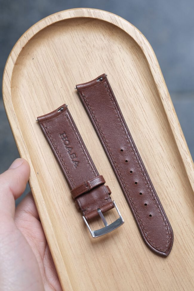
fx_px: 727
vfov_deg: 22.6
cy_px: 146
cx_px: 97
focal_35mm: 90
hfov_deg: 15.2
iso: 800
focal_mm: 60
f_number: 6.4
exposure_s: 1/125
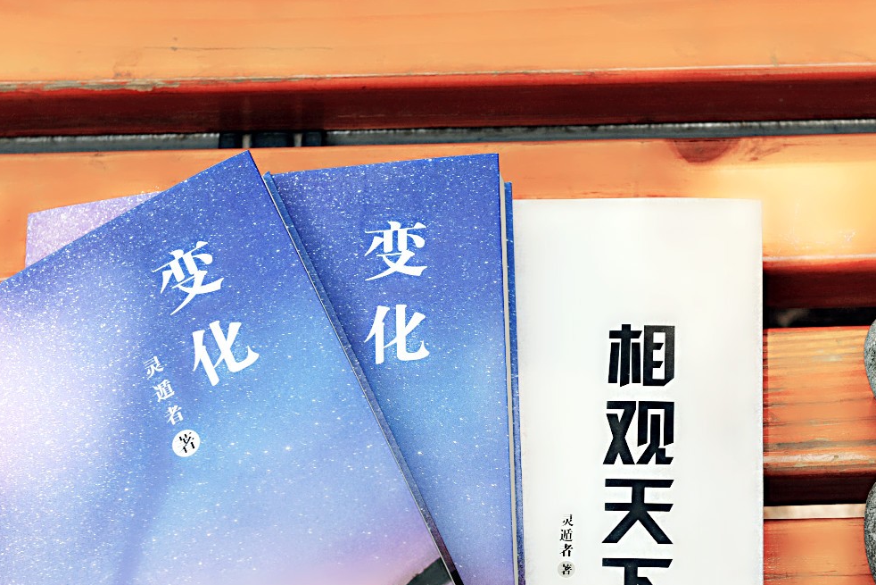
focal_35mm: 101
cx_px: 552
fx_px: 2458
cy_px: 446
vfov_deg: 13.5
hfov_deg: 20.2
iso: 125
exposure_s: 1/200
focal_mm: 62
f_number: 7.1
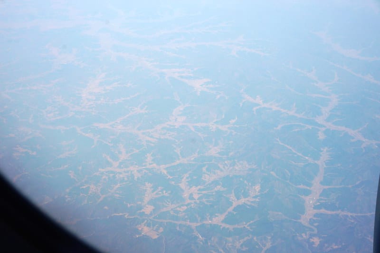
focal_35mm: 46
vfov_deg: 28.9
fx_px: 490
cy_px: 126
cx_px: 190
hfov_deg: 42.4
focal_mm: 31
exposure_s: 1/200
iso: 100
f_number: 13
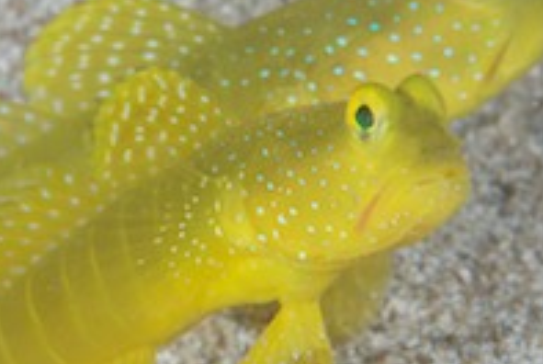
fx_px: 4819
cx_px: 91
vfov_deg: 4.3
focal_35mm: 319
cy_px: 228
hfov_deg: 6.4
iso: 100
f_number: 32
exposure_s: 1/60
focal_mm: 105
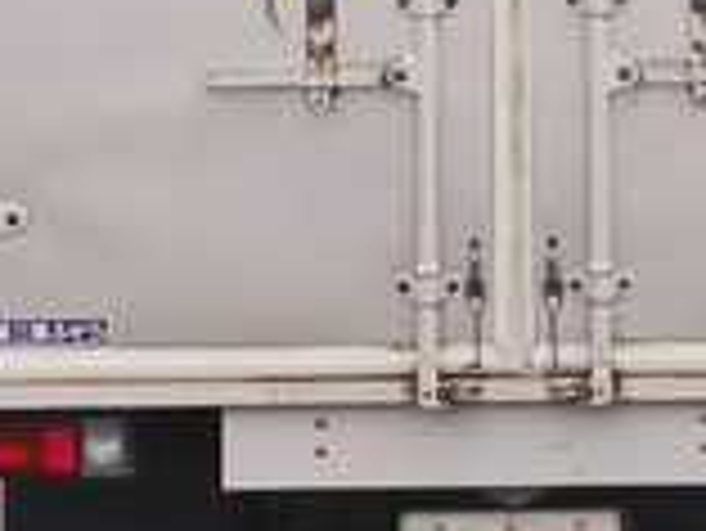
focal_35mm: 122
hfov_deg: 16.1
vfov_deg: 11.9
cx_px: 531
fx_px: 2490
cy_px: -135
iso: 25
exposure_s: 1/120
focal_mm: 4
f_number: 2.2
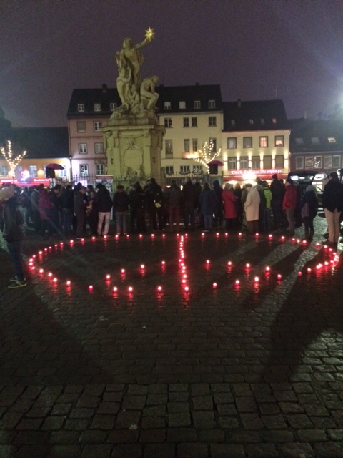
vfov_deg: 61.7
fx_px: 383
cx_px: 172
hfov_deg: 48.2
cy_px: 229
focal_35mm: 29
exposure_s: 1/17
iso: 640
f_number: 2.2
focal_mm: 4.15
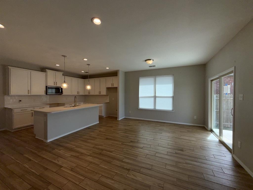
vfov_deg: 85.7
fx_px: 102
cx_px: 126
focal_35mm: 14
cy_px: 95
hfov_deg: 102.1
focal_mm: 2.22
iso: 16
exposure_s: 1/242
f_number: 2.2
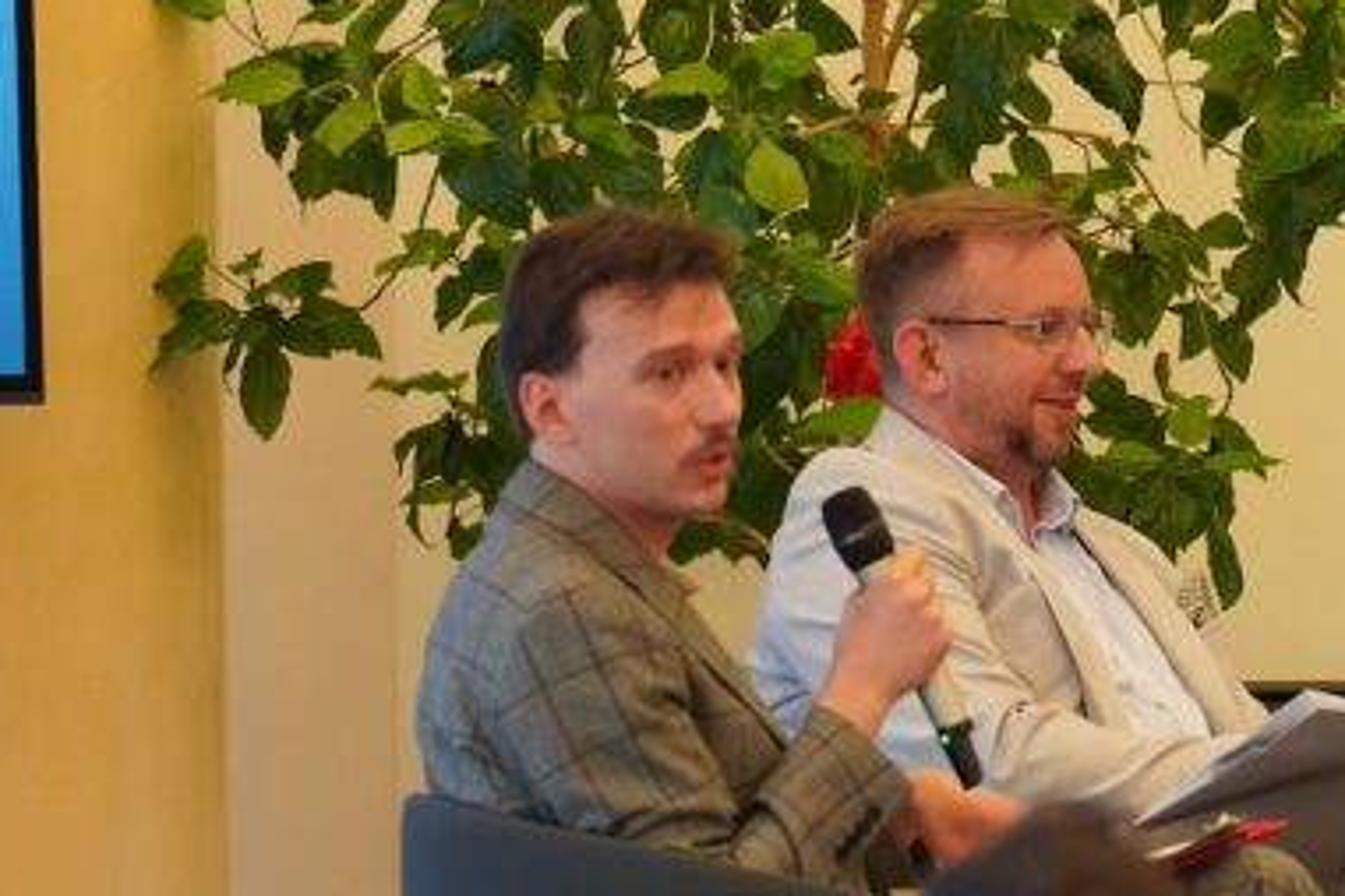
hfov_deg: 5.7
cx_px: 1659
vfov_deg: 3.8
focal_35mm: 362
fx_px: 13509
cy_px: 661
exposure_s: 1/160
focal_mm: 134.6
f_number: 4
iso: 1600
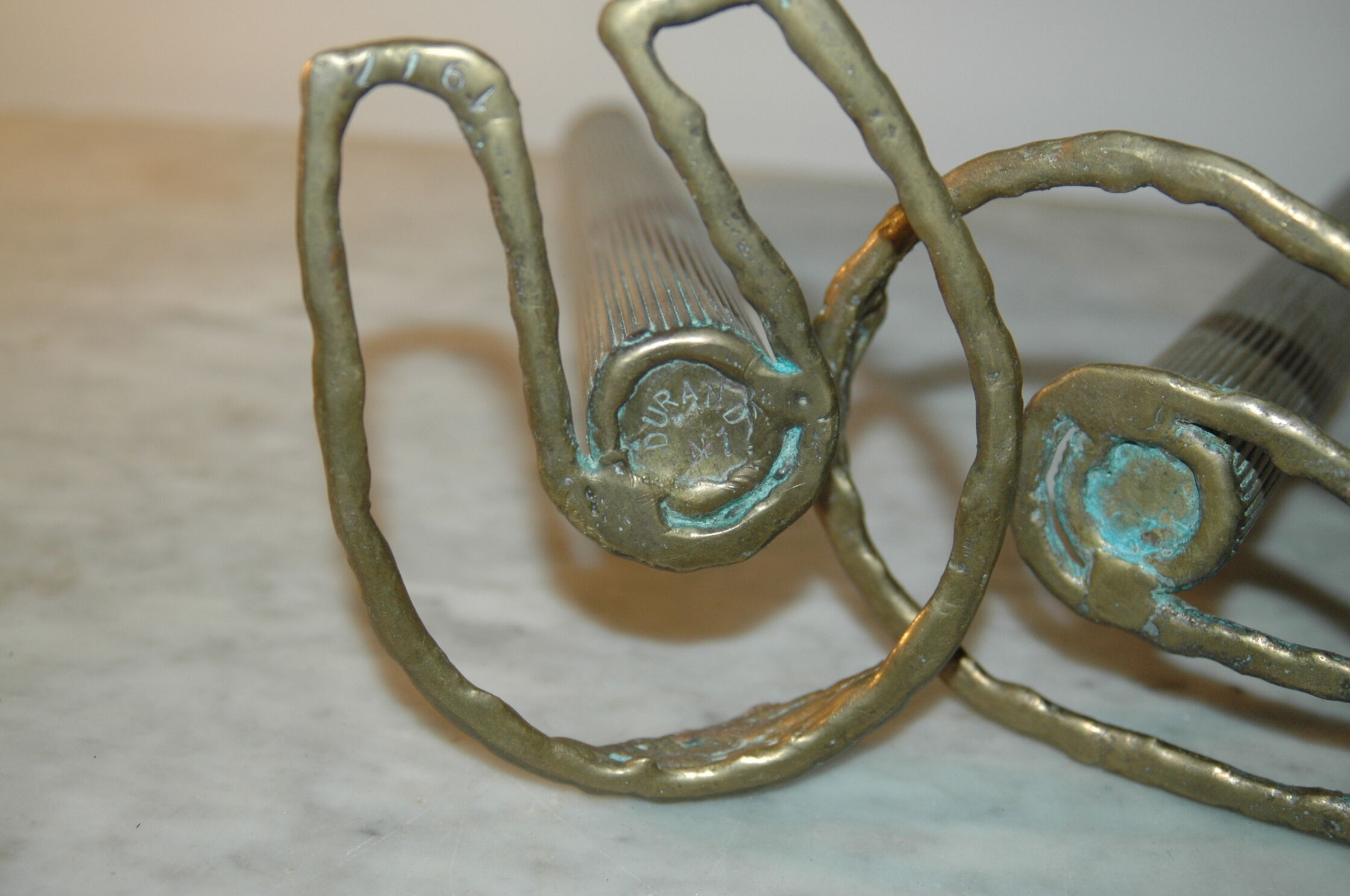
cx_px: 675
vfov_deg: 31.8
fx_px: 1573
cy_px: 448
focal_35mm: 42
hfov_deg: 46.4
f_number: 3.5
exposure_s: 1/60
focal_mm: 28
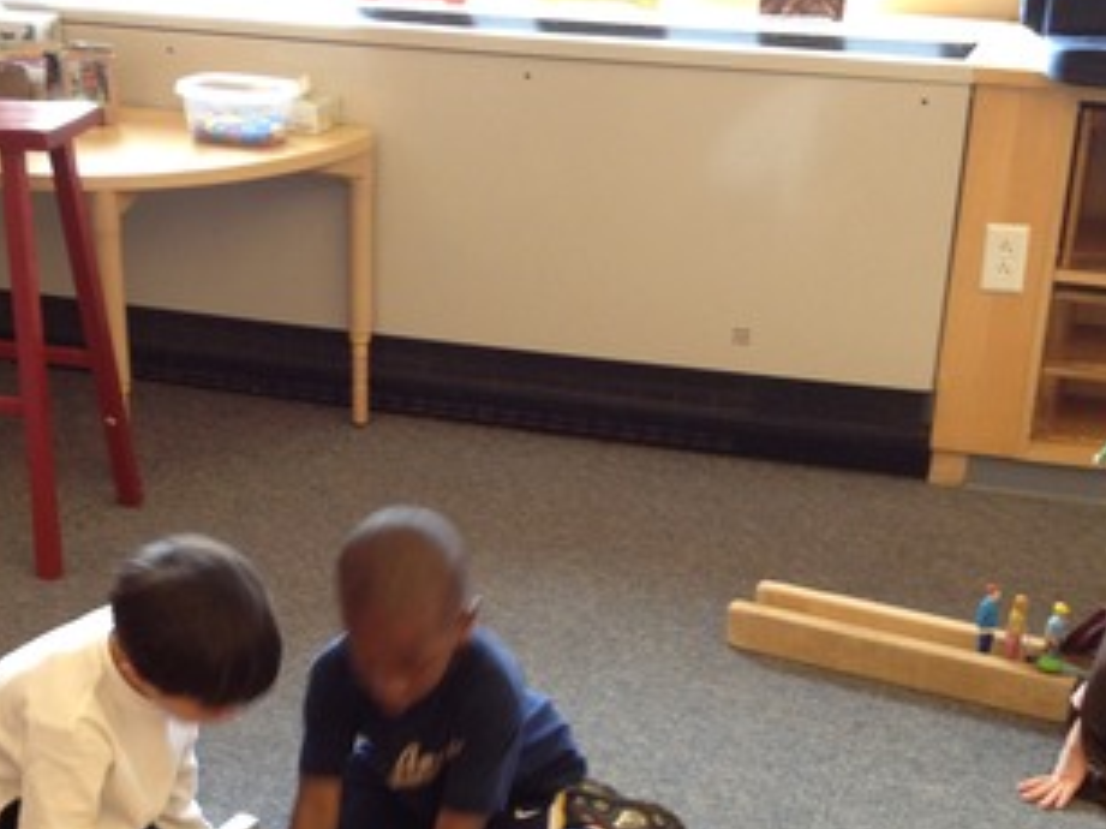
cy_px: 800
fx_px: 2331
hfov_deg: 26.6
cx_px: 443
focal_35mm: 73
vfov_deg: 19.6
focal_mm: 4.28
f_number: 2.4
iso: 80
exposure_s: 1/20
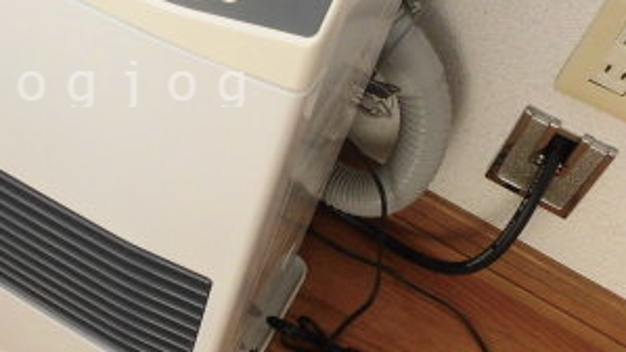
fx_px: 929
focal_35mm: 56
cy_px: 82
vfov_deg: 21.2
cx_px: 113
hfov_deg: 35.8
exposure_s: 1/100
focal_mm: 4.3
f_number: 3.1
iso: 100
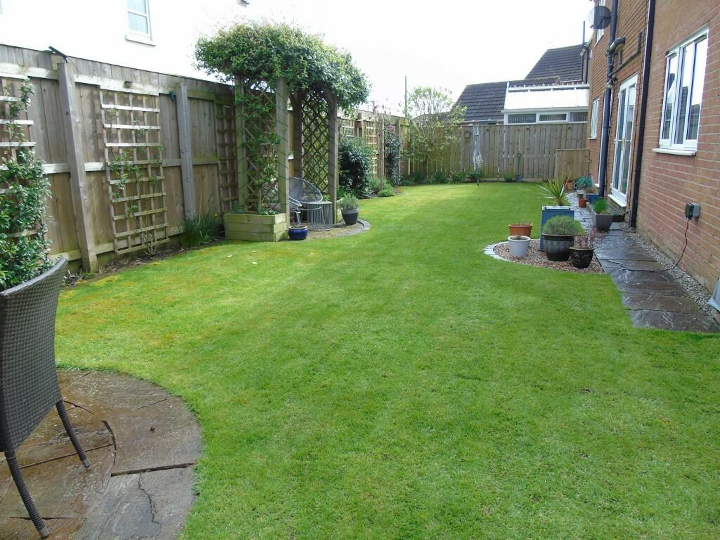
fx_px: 520
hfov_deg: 69.4
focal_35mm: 25
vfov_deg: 54.9
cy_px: 270
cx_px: 360
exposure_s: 1/320
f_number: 3.4
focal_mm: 4.4
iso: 80
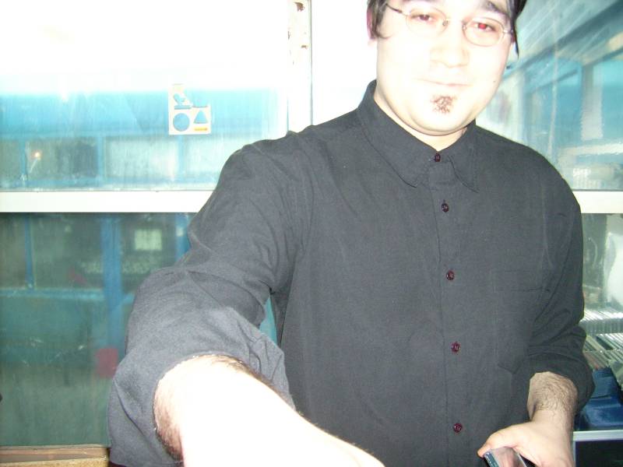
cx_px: 312
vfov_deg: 40.7
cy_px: 234
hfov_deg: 52.6
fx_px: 630
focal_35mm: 35
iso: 100
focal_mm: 5.95
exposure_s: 1/60
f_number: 2.8
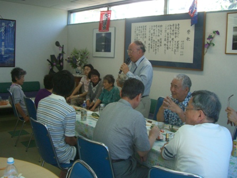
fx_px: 260
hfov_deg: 49.0
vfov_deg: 37.7
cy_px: 89
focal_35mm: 38
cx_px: 118
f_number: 2.8
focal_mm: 7.9
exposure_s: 1/125
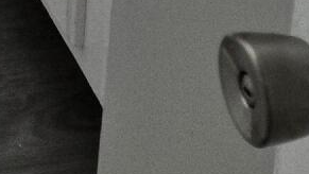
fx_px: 1410
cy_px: -753
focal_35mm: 172
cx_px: -336
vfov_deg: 5.2
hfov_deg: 11.2
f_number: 1.8
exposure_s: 1/120
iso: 250
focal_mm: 5.4
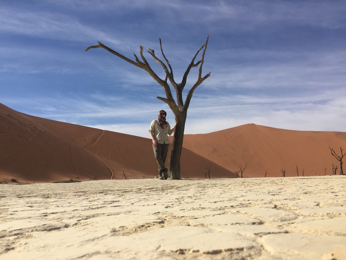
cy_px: 130
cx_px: 173
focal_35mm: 29
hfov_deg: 61.7
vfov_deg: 48.2
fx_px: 290
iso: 32
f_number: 2.2
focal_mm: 4.15
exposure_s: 1/3597
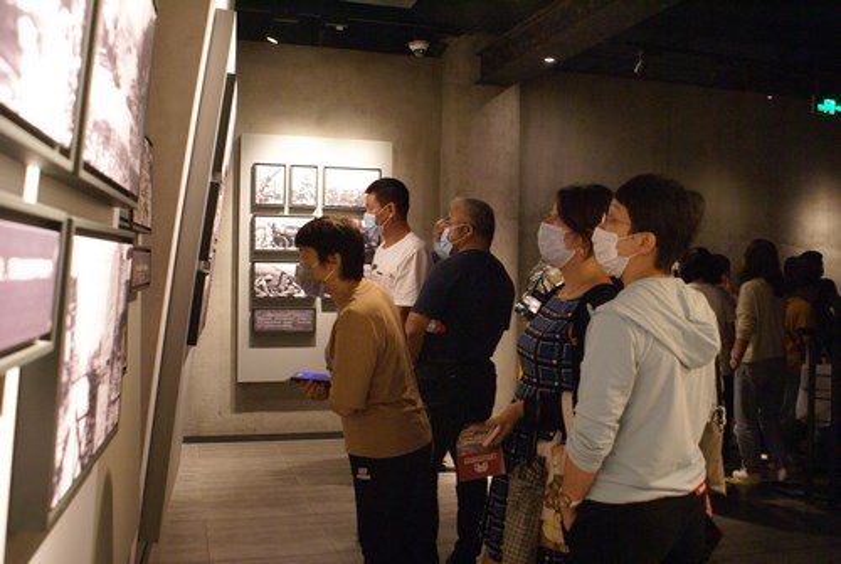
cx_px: 420
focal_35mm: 33
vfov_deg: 40.1
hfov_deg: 57.2
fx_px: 772
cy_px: 282
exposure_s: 1/13
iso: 800
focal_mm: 22
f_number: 4
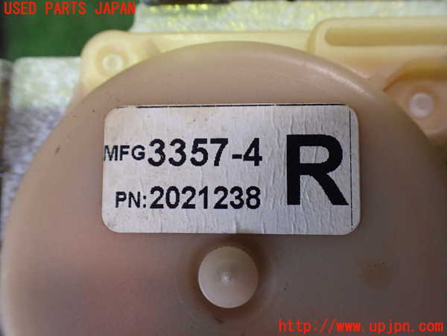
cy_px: 168
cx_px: 224
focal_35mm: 30
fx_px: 387
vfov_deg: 46.8
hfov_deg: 60.0
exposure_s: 1/50
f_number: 2.3
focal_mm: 5.4
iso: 800
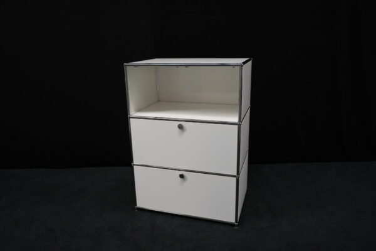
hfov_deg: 65.5
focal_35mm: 28
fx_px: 292
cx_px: 188
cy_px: 126
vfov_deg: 46.4
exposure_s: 1/160
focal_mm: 28
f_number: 4
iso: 4000
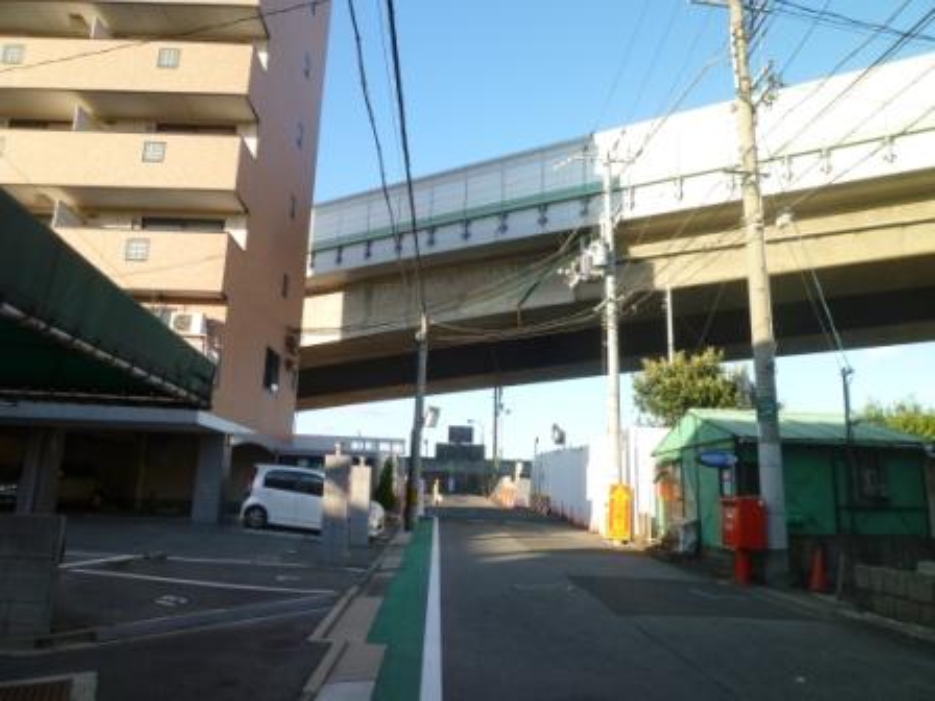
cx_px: 468
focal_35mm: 24
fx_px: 648
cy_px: 350
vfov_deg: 56.8
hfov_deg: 71.6
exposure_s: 1/200
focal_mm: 4.3
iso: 80
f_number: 4
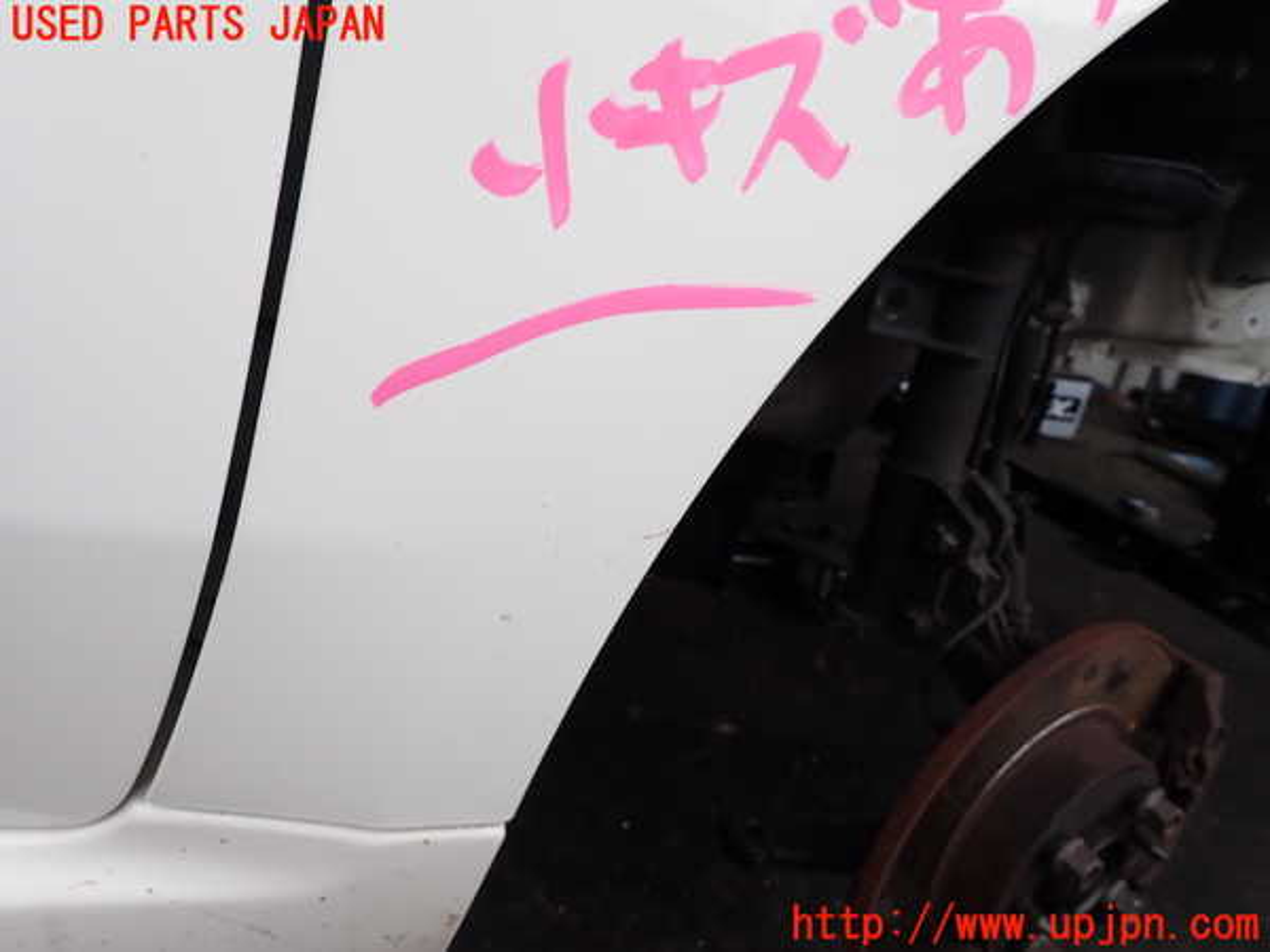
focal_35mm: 25
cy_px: 476
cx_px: 635
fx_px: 917
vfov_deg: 54.9
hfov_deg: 69.4
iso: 100
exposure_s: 1/160
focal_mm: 4.5
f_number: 2.8
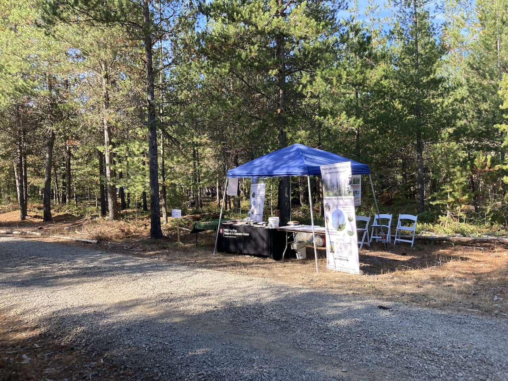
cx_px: 254
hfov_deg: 63.4
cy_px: 190
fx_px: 411
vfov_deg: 49.7
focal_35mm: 28
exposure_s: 1/225
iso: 20
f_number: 1.8
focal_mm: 3.99
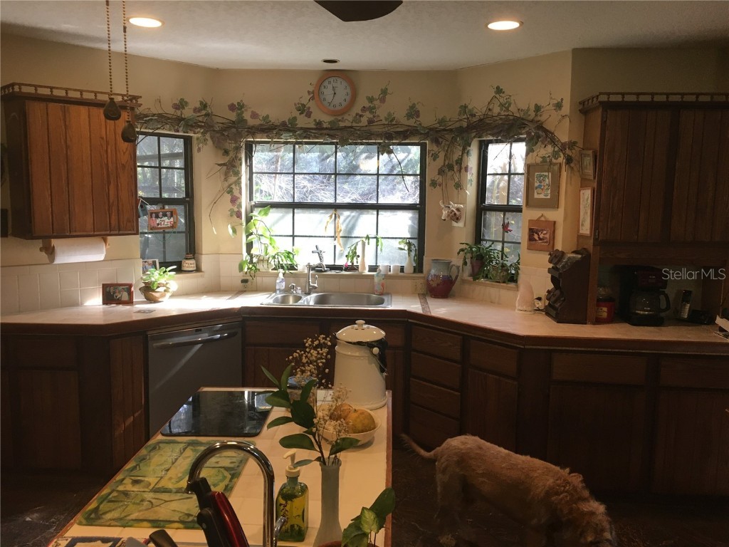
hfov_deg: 61.7
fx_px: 611
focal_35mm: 29
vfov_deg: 48.2
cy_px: 274
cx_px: 364
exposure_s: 1/30
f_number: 2.2
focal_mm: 4.15
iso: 40
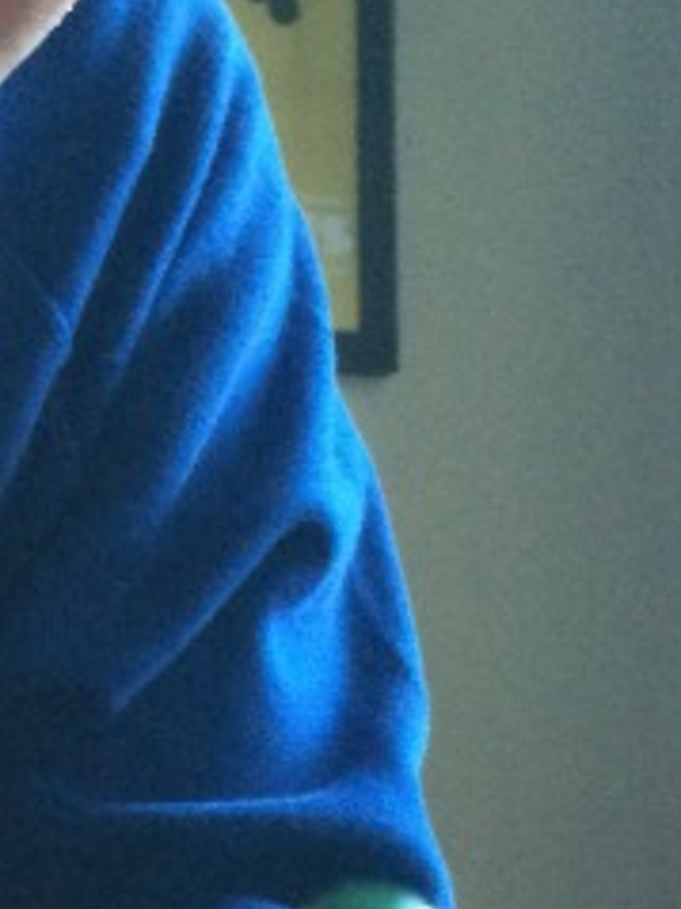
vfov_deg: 18.0
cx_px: -342
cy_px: 652
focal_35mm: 109
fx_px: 2862
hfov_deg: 12.9
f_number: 2.2
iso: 320
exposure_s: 1/20
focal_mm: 4.12
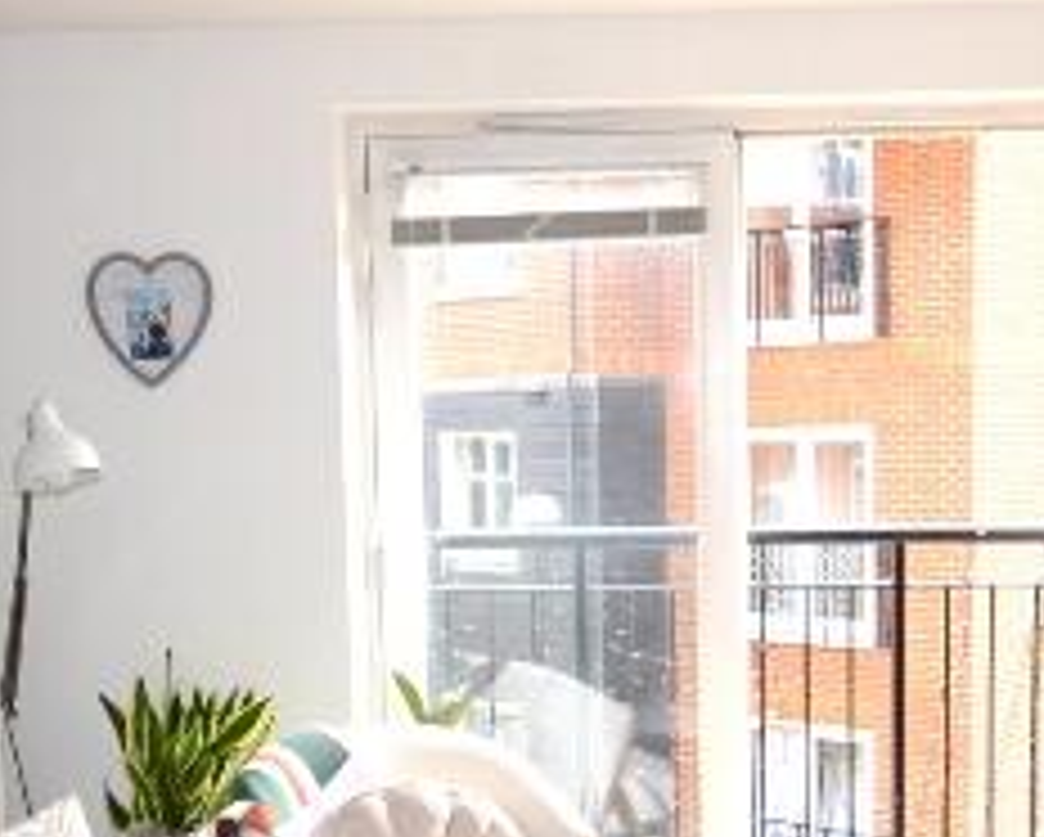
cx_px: 639
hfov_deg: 30.4
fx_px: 1917
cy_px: 675
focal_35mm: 62
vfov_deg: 24.2
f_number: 5.6
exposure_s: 1/80
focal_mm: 10
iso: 400
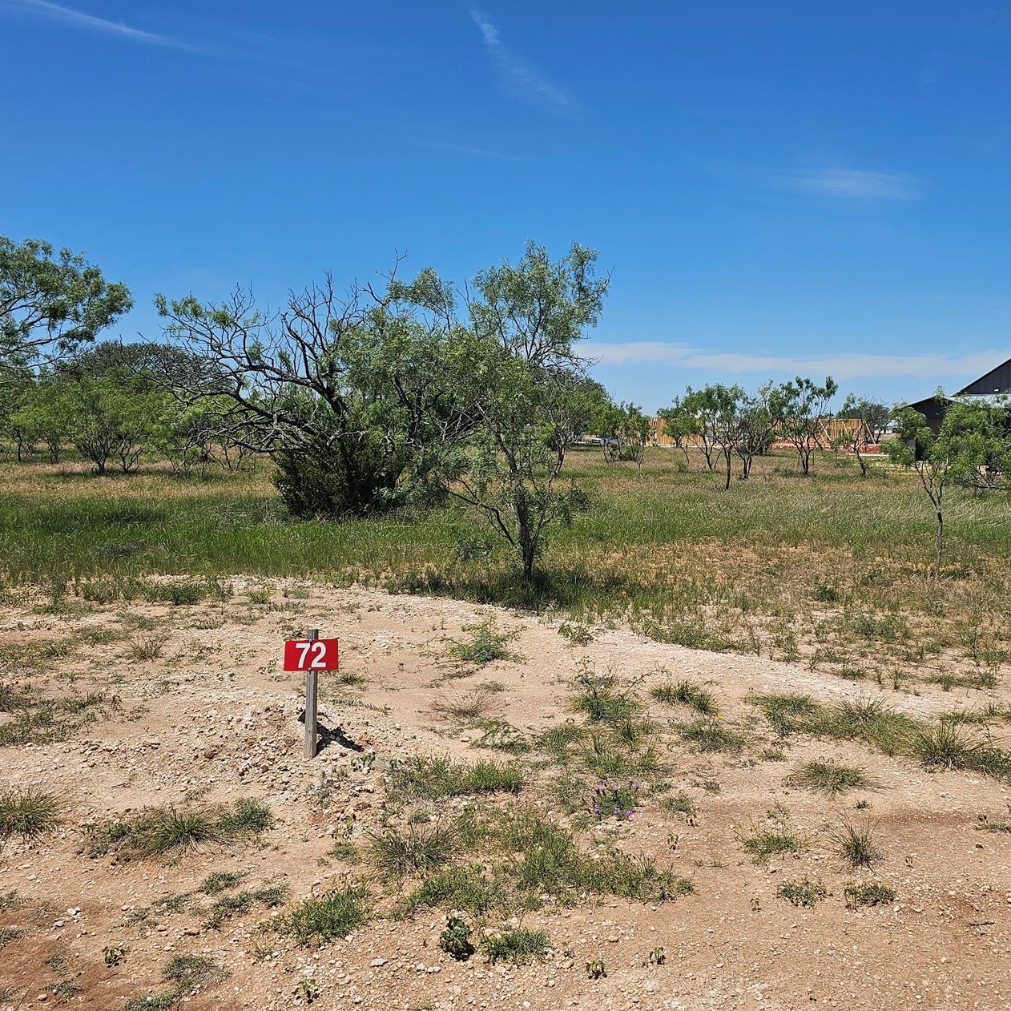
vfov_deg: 49.7
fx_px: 1090
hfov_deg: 49.1
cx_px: 657
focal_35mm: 33
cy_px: 512
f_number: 1.7
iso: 12
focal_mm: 6.3
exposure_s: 1/1457
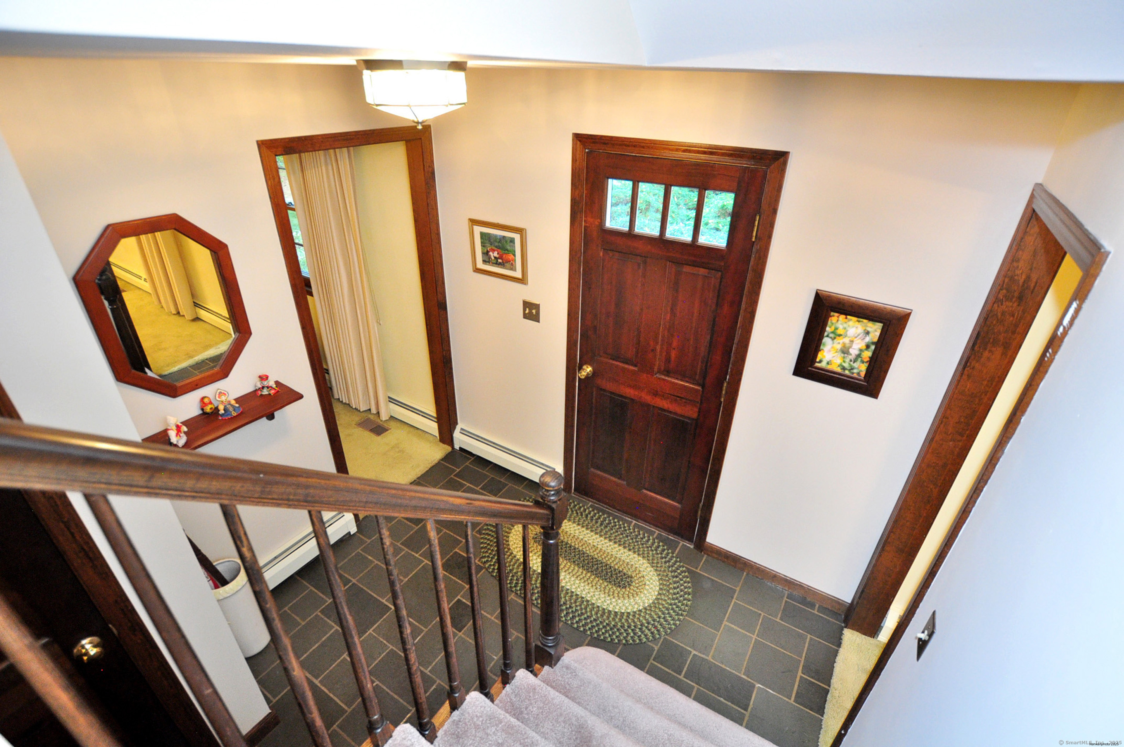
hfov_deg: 95.1
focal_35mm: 16
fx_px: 515
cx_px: 562
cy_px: 374
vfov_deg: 71.9
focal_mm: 11
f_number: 3.5
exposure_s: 1/40
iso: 1250
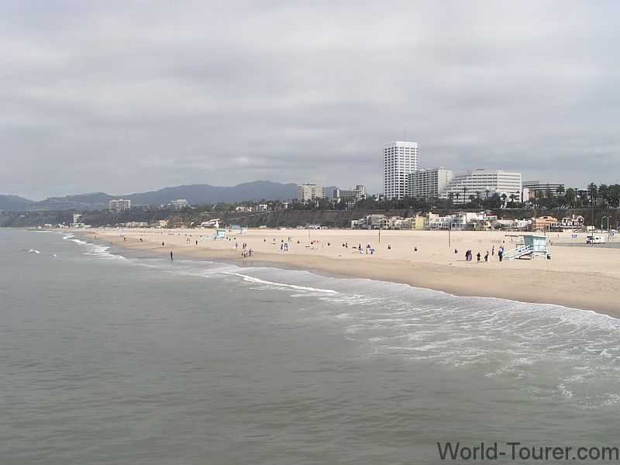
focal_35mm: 38
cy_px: 232
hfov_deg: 49.0
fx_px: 681
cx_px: 310
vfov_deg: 37.7
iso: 50
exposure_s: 1/640
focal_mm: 5.8
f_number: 5.6
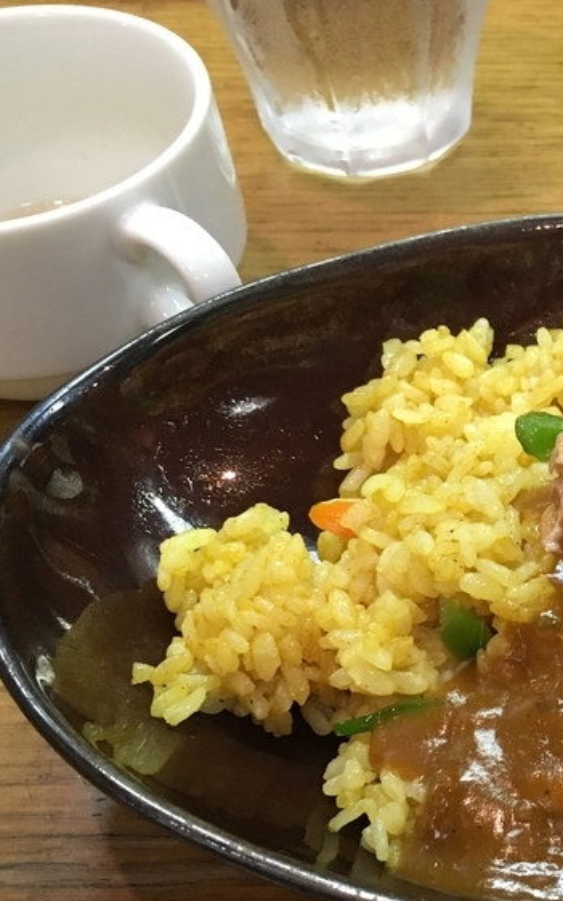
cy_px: 475
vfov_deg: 36.3
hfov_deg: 21.7
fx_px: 1375
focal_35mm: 56
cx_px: 645
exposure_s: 1/30
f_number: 2.2
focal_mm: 4.15
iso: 160
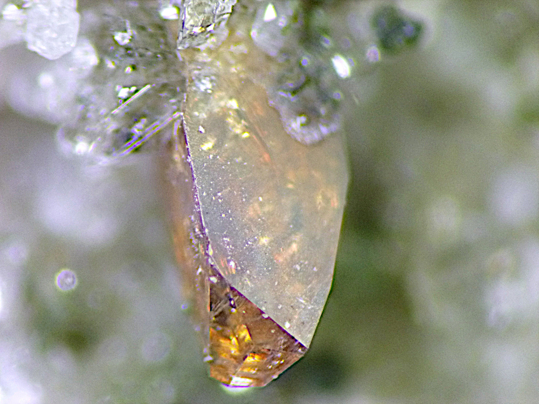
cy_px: 202
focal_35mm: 100
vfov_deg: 14.8
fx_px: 1557
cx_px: 270
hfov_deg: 19.6
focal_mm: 18
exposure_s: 1/50
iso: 400
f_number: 5.7
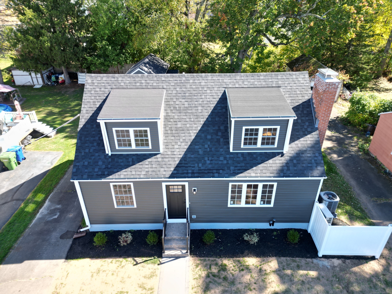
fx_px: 272
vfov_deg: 56.8
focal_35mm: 24
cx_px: 196
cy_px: 147
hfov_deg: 71.6
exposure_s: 1/500
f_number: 1.7
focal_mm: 6.72
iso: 100
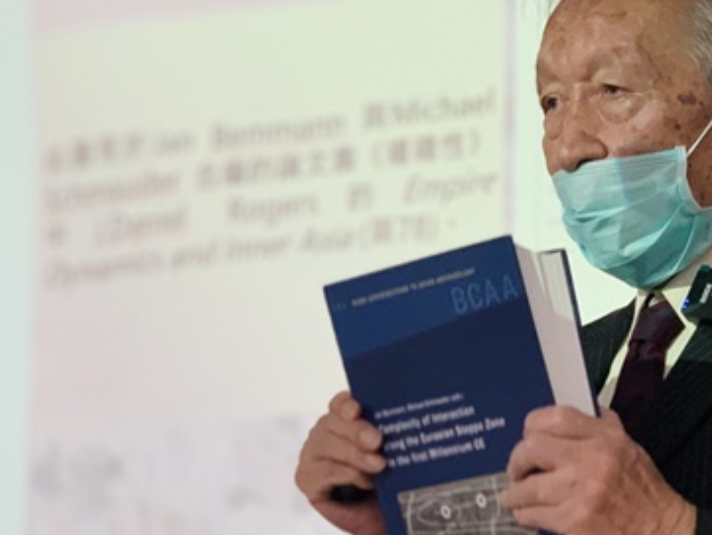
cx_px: 579
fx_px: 1975
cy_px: 332
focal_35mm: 96
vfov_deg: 15.4
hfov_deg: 20.2
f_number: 2.4
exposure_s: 1/60
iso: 125
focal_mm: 6
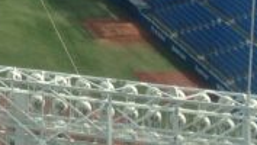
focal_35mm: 208
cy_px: -318
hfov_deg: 9.7
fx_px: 1419
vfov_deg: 5.4
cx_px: -256
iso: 50
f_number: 2.4
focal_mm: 4.12
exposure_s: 1/1232
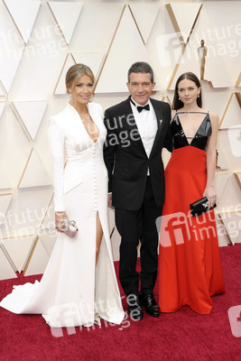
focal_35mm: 50
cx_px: 120
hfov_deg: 27.0
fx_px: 502
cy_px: 180
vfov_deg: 39.6
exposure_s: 1/200
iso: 800
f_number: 7.1
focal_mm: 50
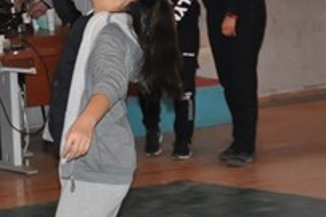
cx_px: -117
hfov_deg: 10.0
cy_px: 6
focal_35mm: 202
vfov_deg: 6.8
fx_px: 1828
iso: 800
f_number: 4.8
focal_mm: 42
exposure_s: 1/60
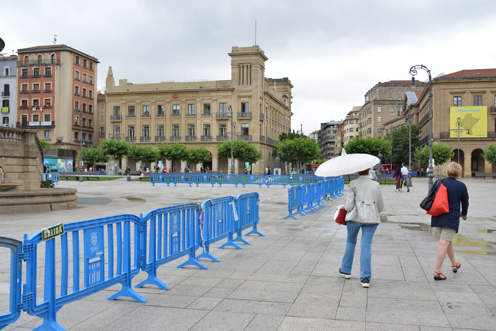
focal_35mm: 36
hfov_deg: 53.1
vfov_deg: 36.9
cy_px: 166
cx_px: 248
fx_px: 496
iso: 800
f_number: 5.6
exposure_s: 1/500
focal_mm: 24
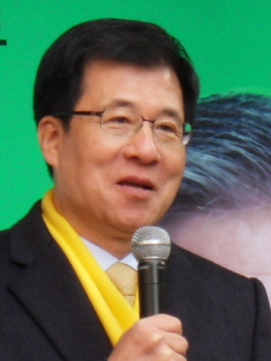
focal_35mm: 175
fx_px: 1824
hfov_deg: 8.5
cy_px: 180
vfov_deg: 11.3
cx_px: 136
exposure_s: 1/60
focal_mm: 30.6
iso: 100
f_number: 5.9
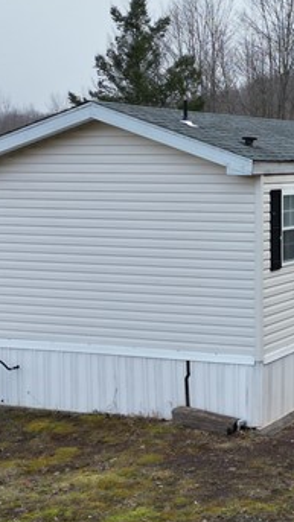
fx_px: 1081
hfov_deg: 15.2
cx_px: 299
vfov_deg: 27.2
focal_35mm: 78
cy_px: 248
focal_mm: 6.72
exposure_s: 1/1250
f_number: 1.7
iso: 140
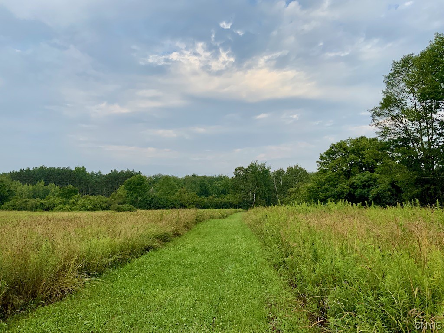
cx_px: 222
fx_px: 372
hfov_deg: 61.7
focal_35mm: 29
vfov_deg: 48.2
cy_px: 166
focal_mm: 3
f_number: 1.8
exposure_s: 1/1412
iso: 16
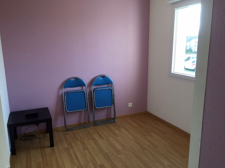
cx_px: 112
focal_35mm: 29
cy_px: 84
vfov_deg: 48.2
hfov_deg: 61.7
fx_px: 188
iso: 32
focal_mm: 4.15
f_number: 2.2
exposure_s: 1/50
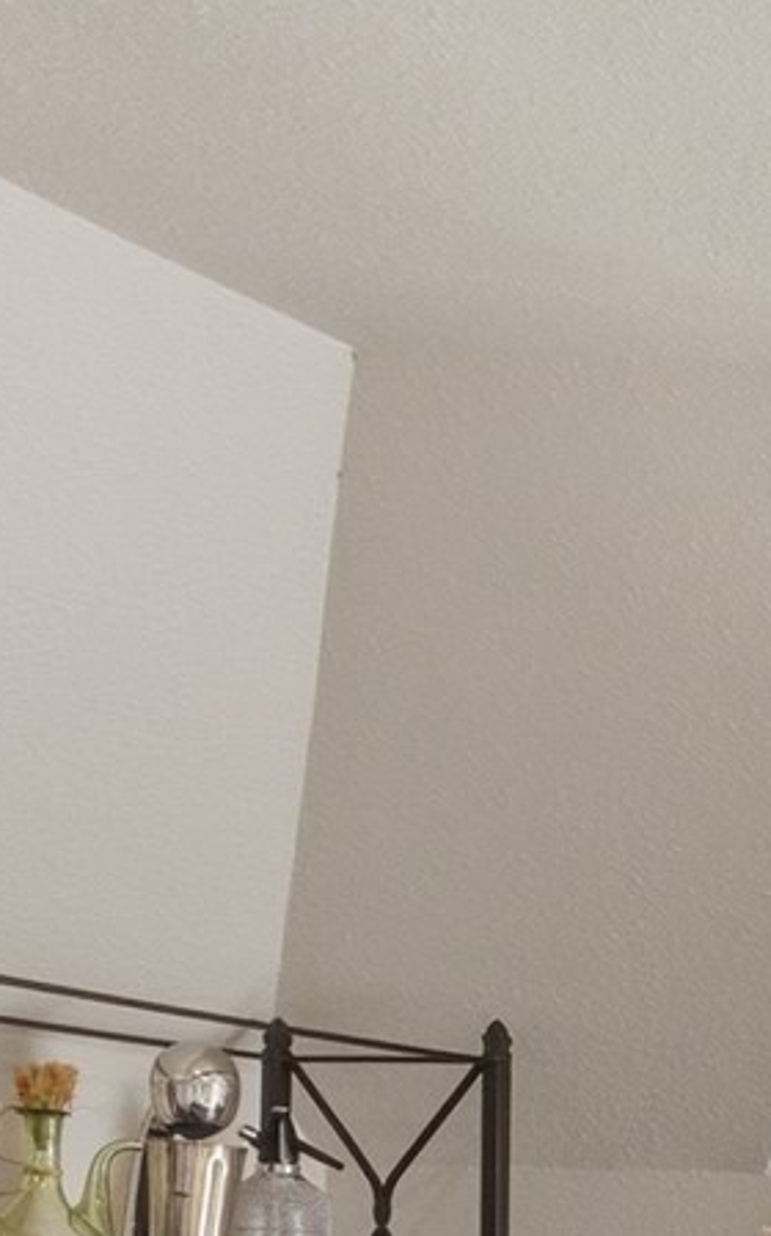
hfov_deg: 10.7
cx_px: 2412
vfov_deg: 25.6
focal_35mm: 74
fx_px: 2492
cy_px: 1397
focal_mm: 16
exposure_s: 1/500
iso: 640
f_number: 13
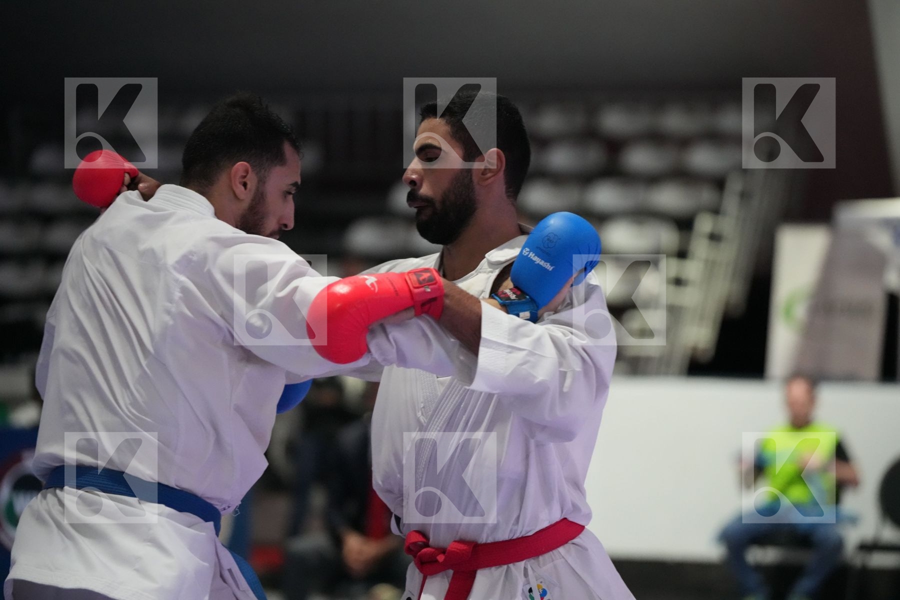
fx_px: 3400
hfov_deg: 15.1
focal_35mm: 136
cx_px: 450
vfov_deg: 10.1
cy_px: 300
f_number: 2.8
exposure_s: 1/800
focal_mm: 136
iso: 10000
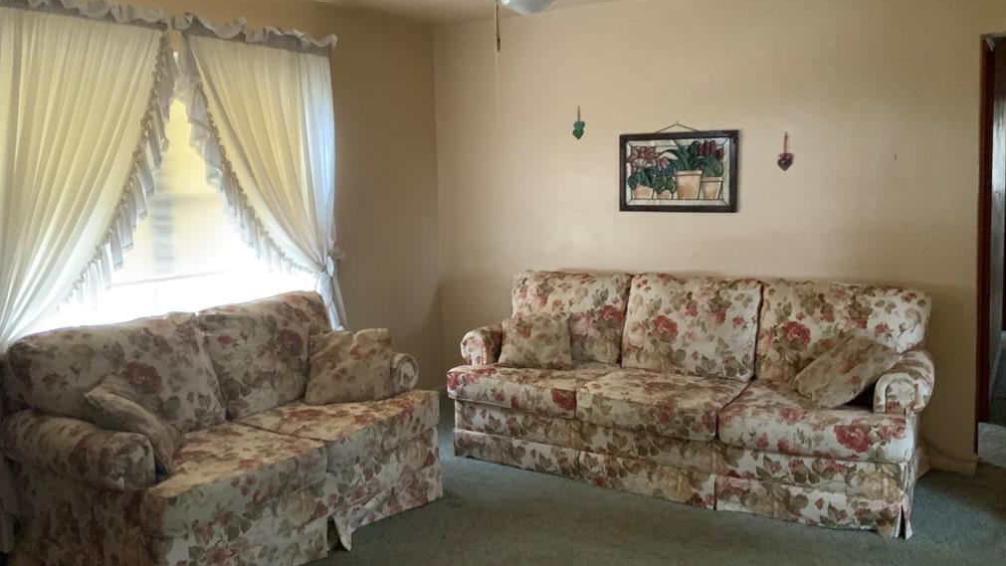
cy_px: 241
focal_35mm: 32
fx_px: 854
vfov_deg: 36.6
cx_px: 502
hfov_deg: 61.0
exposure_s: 1/30
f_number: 1.8
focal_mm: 3
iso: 250
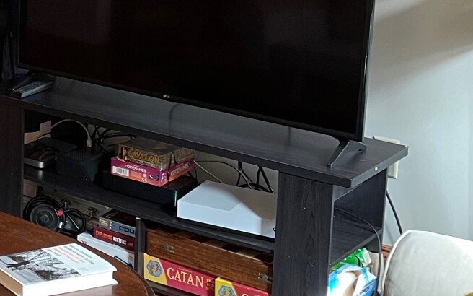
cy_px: -22
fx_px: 1109
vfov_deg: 14.8
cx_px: -213
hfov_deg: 20.9
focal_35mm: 86
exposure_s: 1/60
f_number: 1.6
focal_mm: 4.2
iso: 200
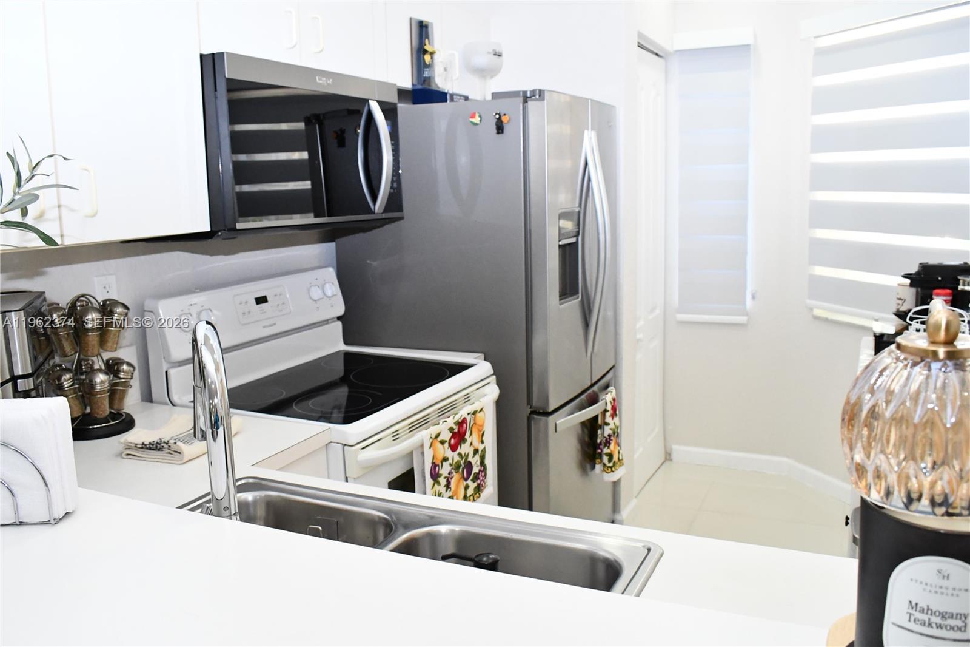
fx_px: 808
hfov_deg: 61.9
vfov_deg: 43.6
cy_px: 324
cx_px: 485
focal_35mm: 30
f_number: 7.1
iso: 4000
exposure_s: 1/200
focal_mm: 20
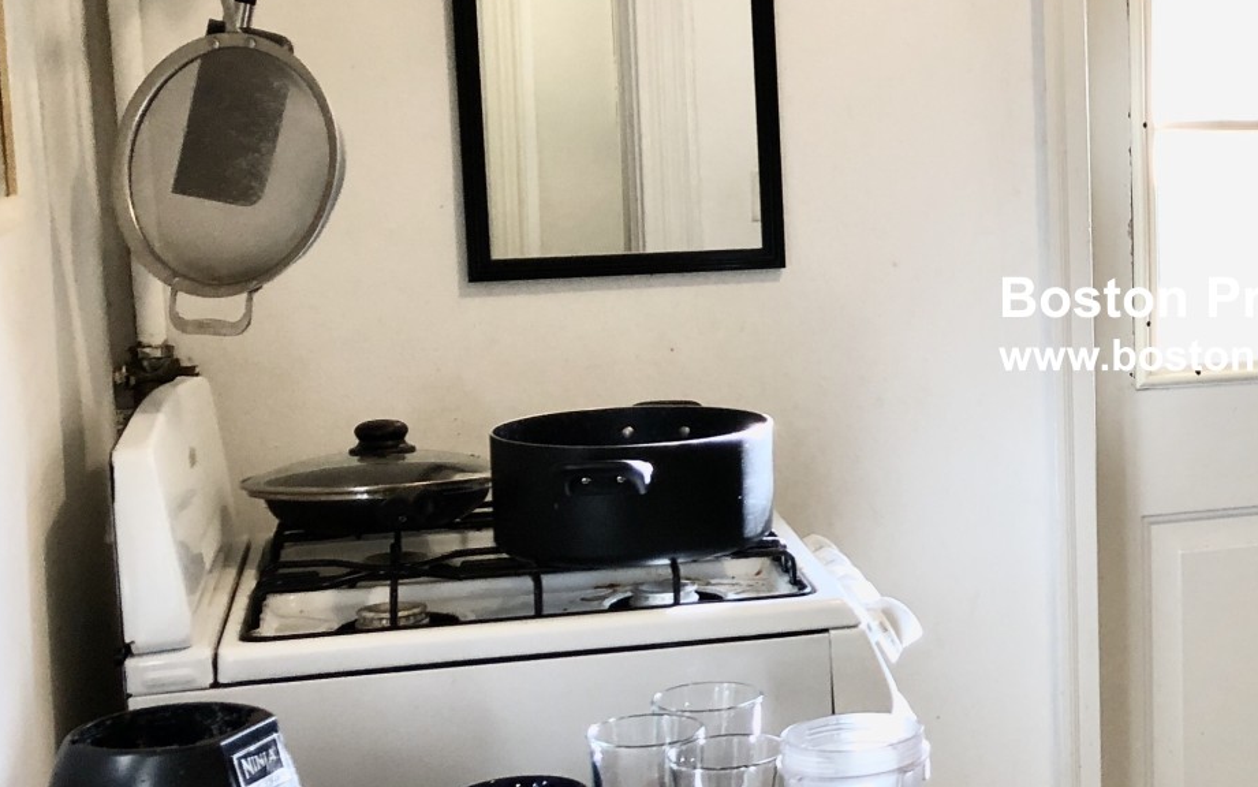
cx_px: 1348
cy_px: 331
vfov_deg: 19.7
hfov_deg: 28.5
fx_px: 2263
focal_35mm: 66
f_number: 1.8
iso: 40
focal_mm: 3.99
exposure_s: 1/24
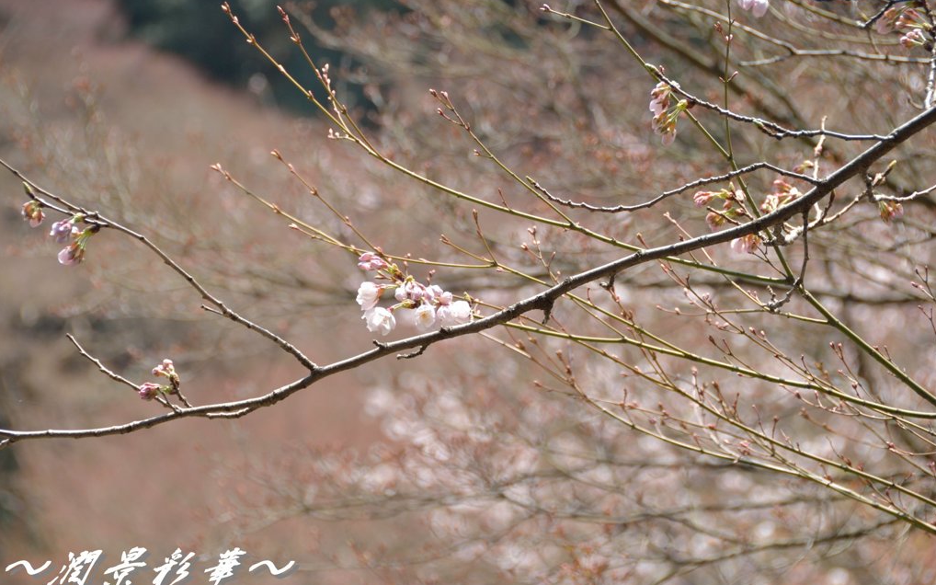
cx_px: 469
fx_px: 4120
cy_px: 294
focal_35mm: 162
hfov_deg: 13.0
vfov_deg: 8.1
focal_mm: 105
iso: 100
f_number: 5.6
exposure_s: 1/250
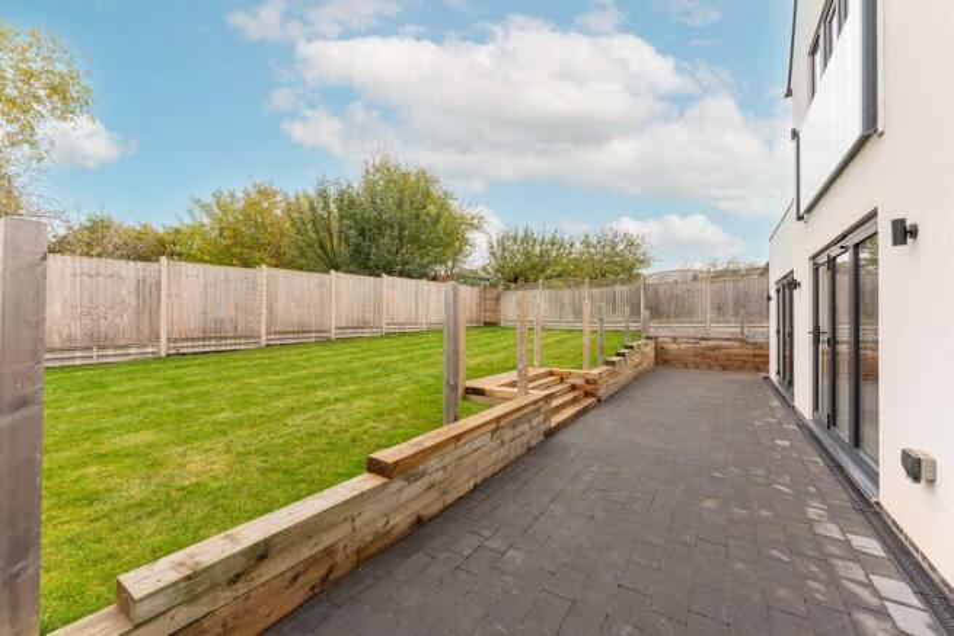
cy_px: 318
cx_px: 477
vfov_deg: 81.2
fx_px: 371
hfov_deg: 104.2
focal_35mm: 14
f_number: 5
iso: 250
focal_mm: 14
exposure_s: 1/500
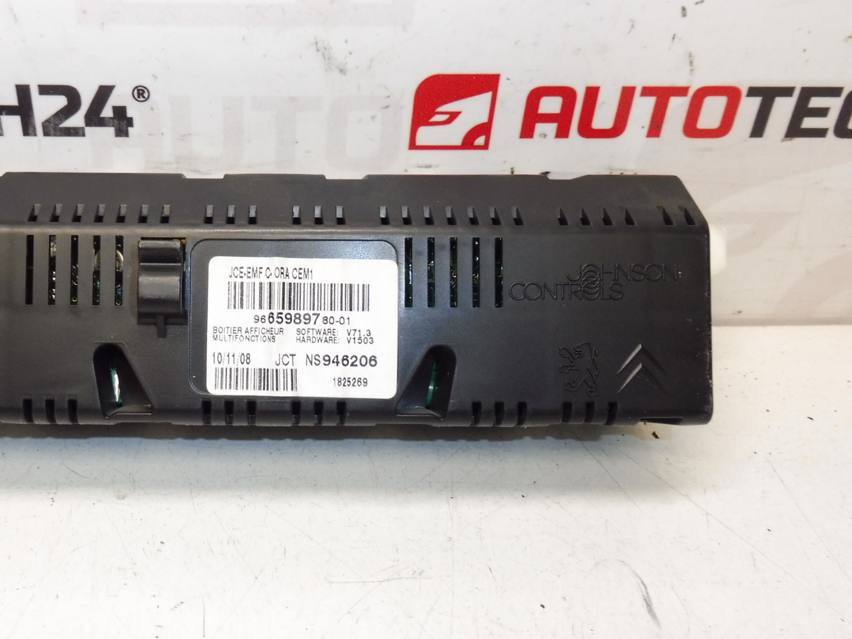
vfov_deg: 40.6
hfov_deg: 51.3
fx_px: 861
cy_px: 284
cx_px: 258
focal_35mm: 35
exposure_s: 1/80
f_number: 4
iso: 200
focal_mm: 4.3
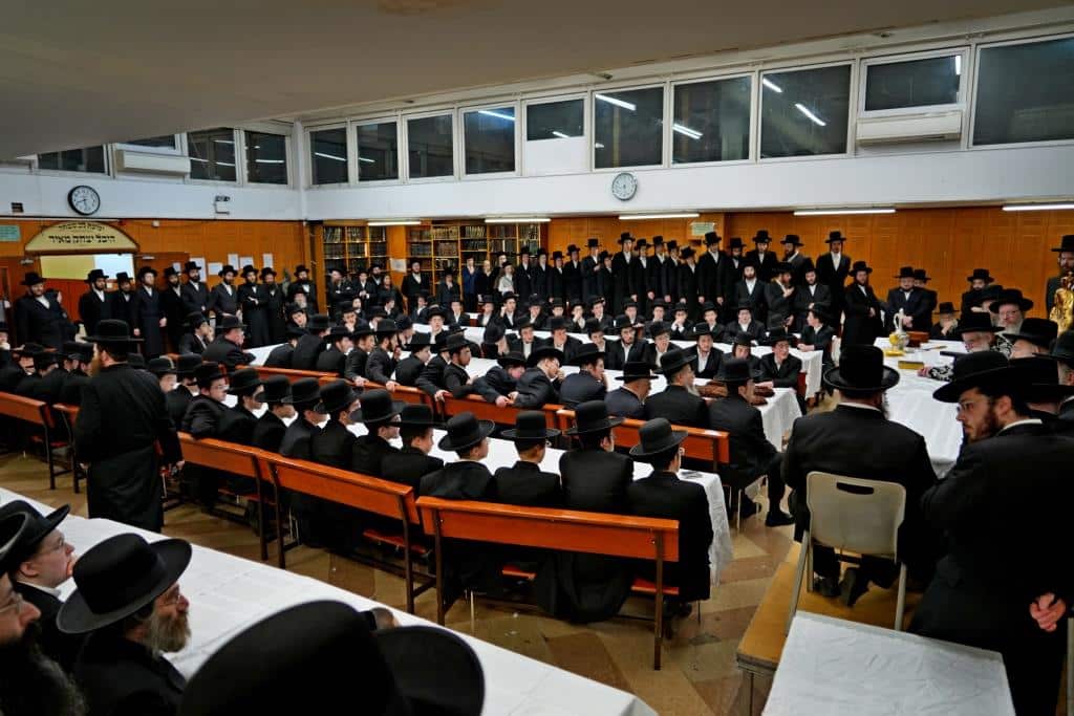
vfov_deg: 53.1
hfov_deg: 73.7
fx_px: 716
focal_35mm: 24
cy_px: 358
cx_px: 537
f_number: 3.5
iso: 1250
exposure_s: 1/250
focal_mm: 24
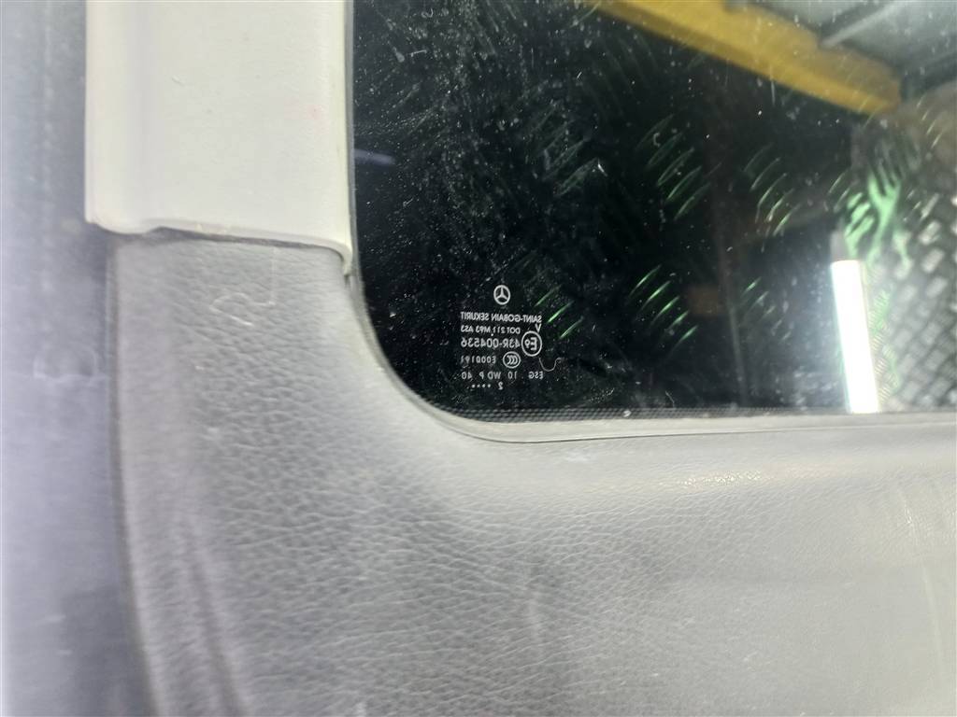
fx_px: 691
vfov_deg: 54.9
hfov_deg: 69.4
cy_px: 358
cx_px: 478
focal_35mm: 25
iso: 250
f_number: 1.8
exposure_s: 1/33
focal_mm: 4.6
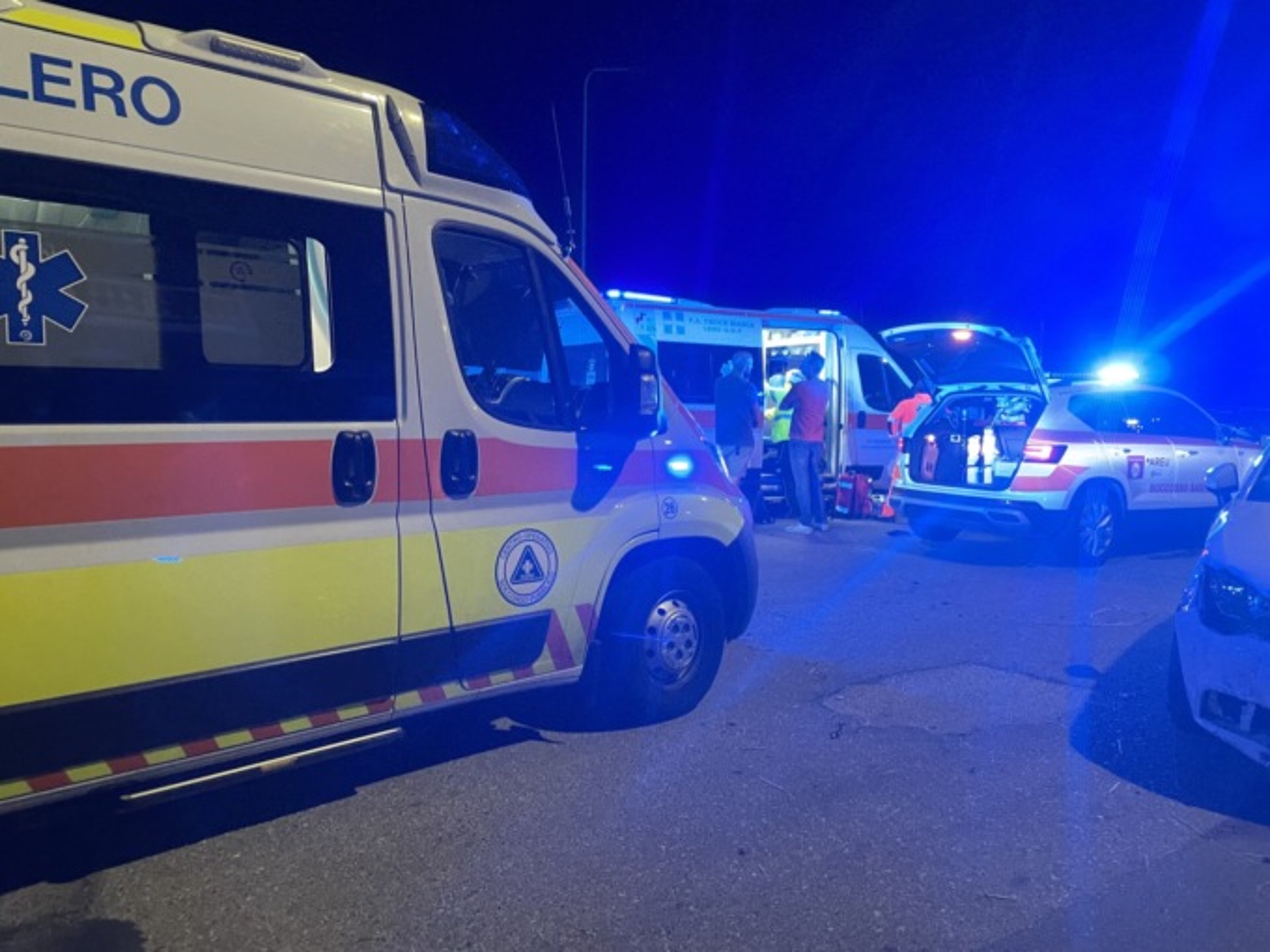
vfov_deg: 53.1
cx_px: 635
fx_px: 954
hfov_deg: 67.3
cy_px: 476
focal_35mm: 26
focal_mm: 4.2
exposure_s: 1/30
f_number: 1.6
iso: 640
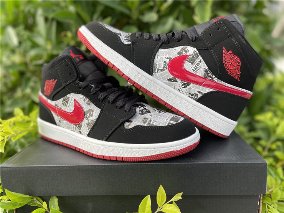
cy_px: 106
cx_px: 142
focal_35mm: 26
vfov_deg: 53.1
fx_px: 213
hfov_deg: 67.3
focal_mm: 4.2
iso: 32
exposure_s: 1/678
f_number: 1.6
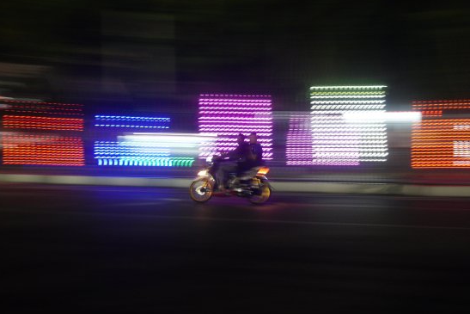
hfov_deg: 41.9
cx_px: 259
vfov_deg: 28.7
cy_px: 169
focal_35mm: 47
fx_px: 614
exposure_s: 1/6
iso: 2000
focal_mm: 28
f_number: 4.5
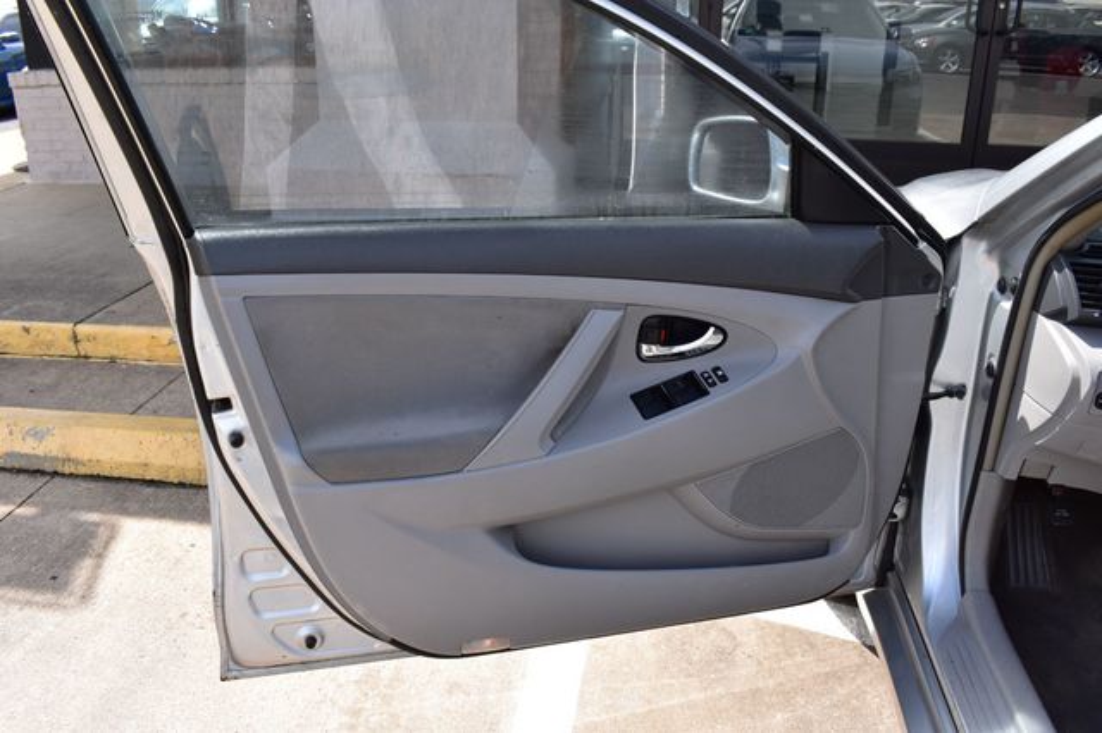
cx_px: 551
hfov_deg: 62.0
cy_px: 366
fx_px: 918
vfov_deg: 43.6
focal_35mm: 30
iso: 400
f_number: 10
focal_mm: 20
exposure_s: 1/320
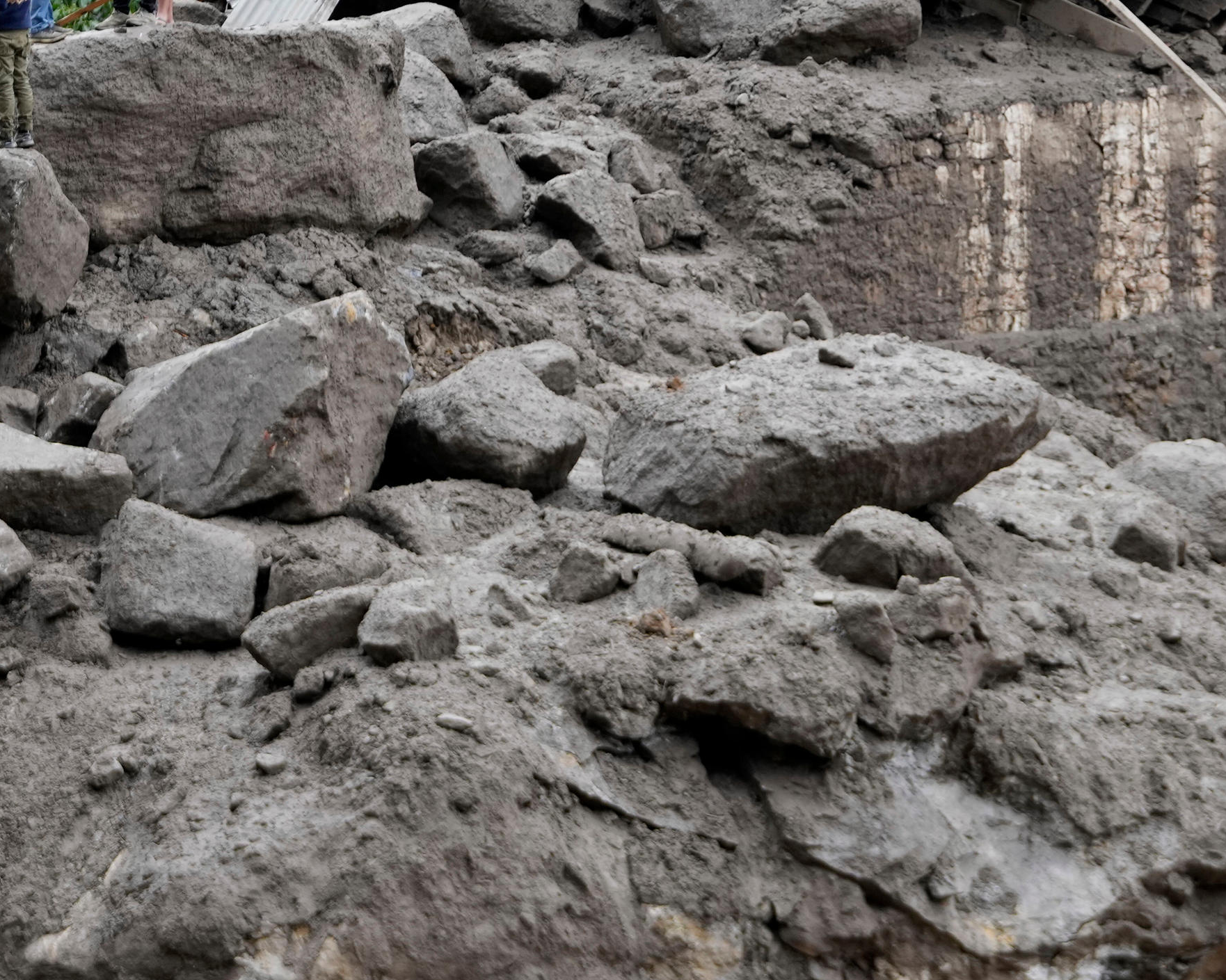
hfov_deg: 7.0
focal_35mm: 277
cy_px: 57
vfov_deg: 5.6
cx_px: 781
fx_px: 10049
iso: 500
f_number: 2.8
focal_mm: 104
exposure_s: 1/1000
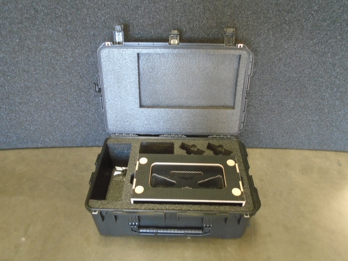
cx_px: 174
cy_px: 130
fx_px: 261
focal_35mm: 26
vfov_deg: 53.1
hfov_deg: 67.3
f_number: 3.2
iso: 400
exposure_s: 1/15
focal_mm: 4.6
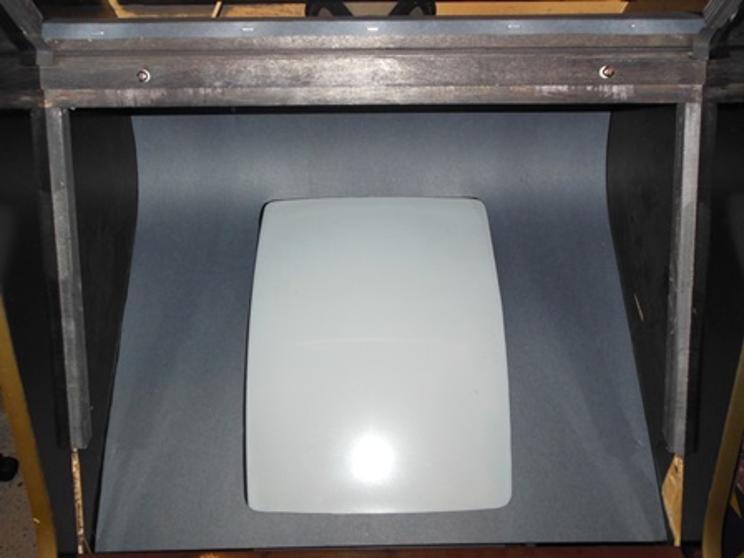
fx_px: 623
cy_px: 279
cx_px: 372
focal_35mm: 29
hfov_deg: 61.7
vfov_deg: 48.2
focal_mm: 5.2
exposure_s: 1/25
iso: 200
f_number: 3.3
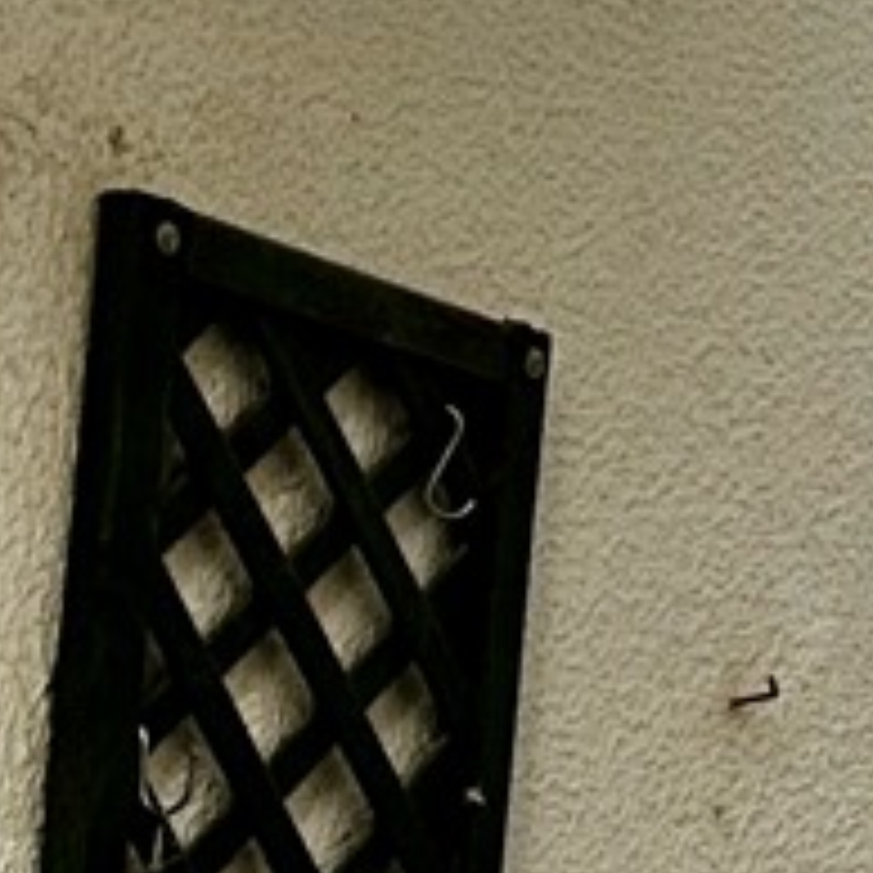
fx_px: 6391
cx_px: 3290
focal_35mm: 224
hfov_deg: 6.5
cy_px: 396
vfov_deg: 7.8
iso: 80
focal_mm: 6.86
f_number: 1.78
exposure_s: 1/3155
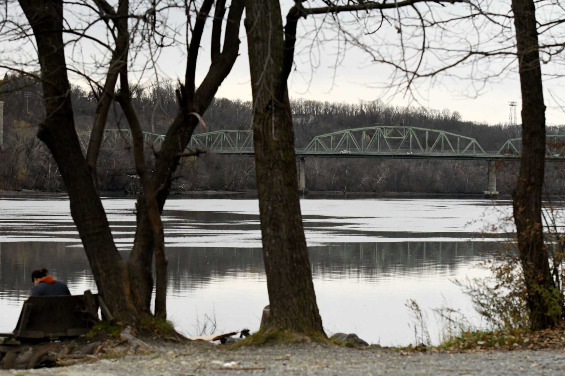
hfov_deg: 19.5
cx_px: 282
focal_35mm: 105
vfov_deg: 13.0
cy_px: 188
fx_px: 1648
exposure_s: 1/8000
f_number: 4
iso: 3600
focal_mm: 70
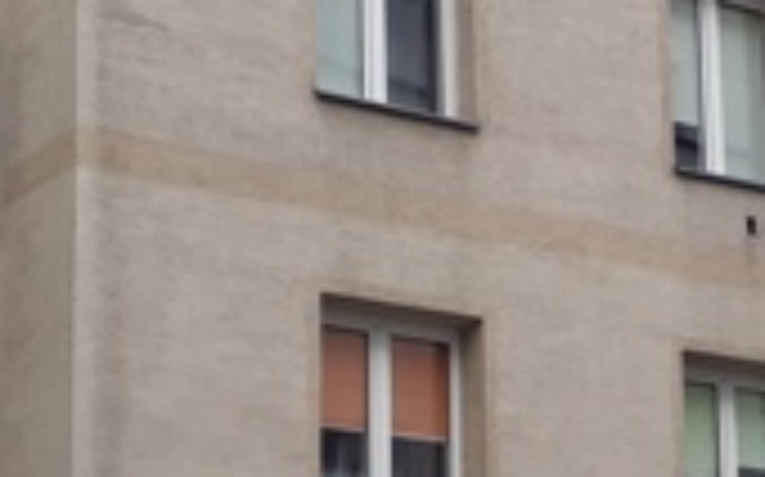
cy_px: 351
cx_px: 745
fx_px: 2875
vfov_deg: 9.5
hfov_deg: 14.9
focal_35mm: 138
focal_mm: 3.6
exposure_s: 1/999
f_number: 1.9
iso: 40
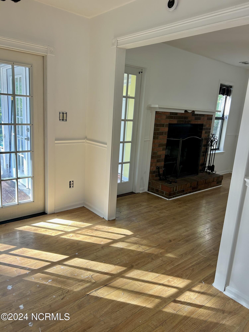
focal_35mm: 26
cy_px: 166
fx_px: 249
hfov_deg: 53.1
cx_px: 124
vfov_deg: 67.3
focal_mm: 5.7
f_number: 1.5
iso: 100
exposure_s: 1/120
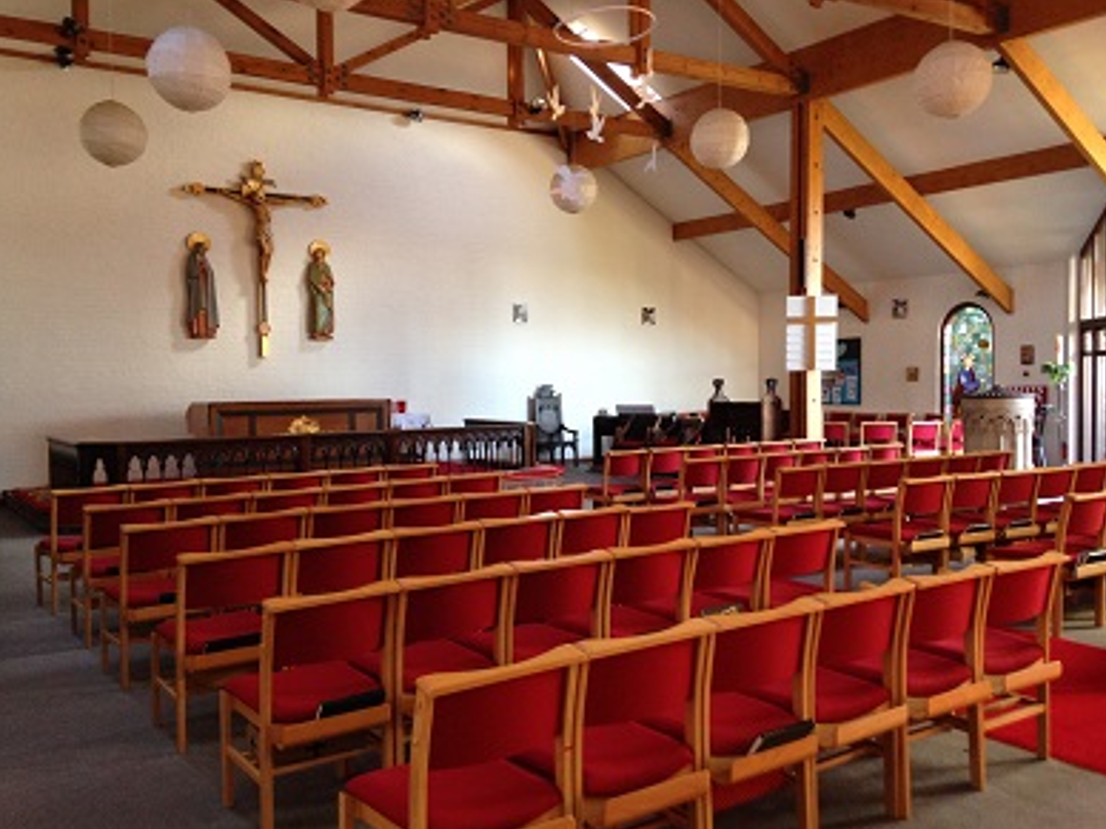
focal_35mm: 34
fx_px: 1086
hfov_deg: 54.0
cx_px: 553
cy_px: 416
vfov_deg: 41.8
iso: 125
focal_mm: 4.12
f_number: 2.4
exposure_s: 1/20
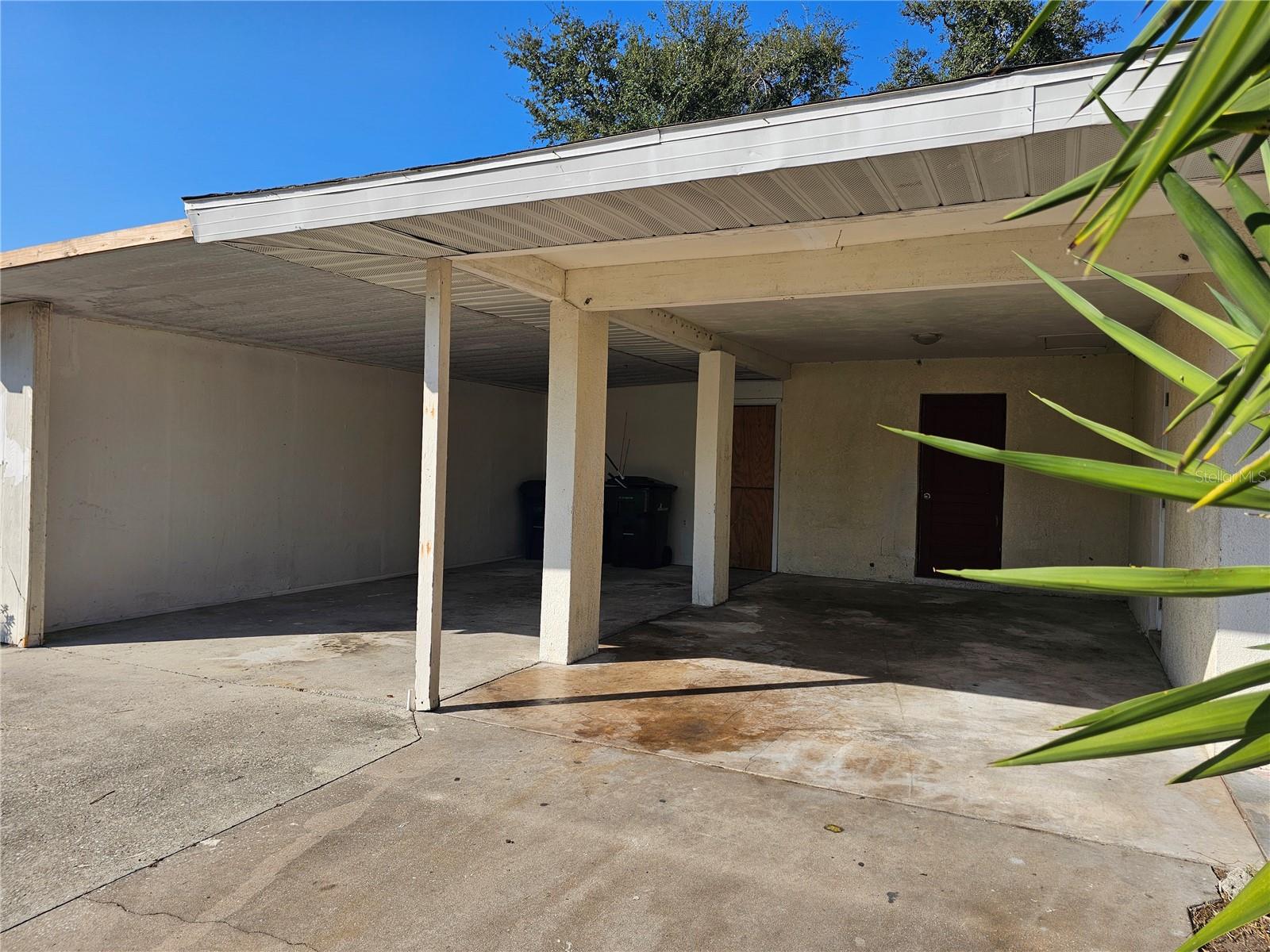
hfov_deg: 73.9
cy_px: 476
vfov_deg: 58.9
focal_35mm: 23
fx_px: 844
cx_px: 635
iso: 10
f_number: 1.7
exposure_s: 1/732
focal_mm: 6.3
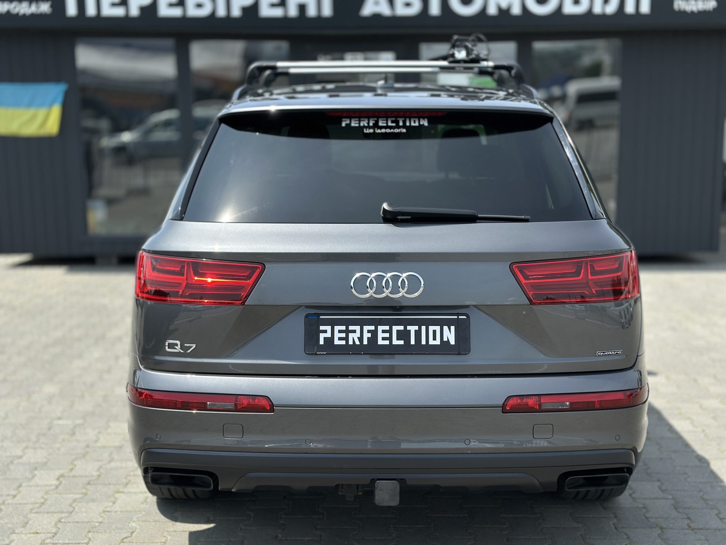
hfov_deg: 39.7
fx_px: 1007
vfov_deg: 30.3
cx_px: 363
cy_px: 272
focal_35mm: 48
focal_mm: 6.86
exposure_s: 1/4184
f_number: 1.78
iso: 100
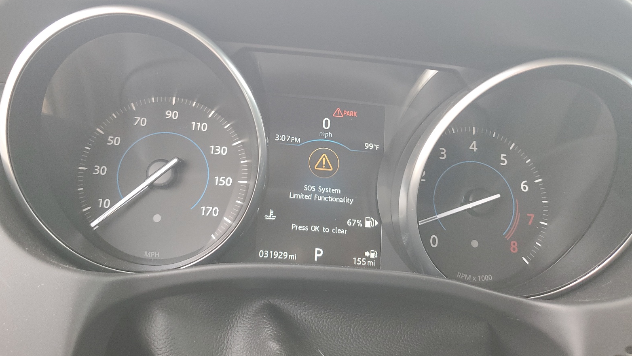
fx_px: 486
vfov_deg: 40.0
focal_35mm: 29
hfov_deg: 66.1
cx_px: 315
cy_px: 140
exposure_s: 1/120
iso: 92
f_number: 1.5
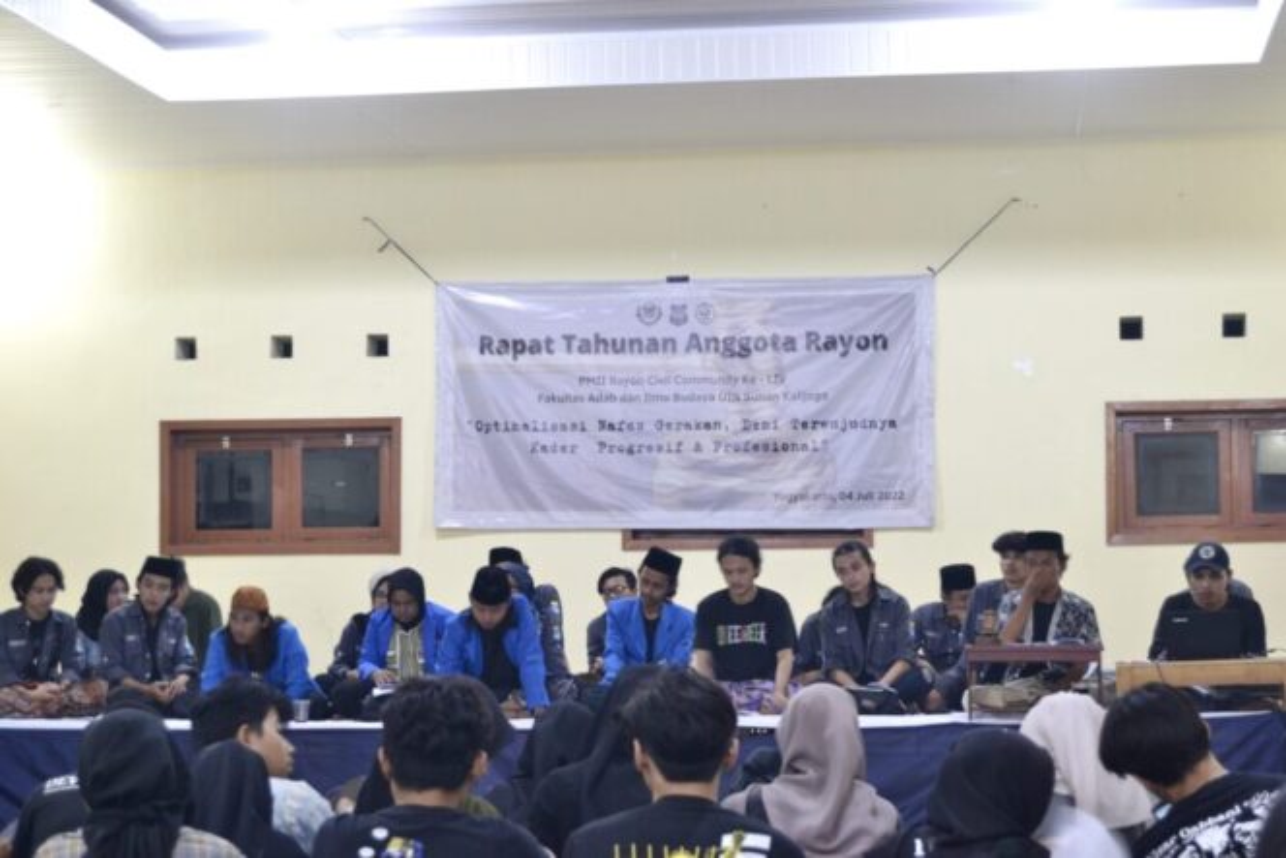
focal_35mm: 75
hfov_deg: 27.0
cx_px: 643
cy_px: 429
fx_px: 2680
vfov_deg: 18.2
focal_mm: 50
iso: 800
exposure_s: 1/6
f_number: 5.6
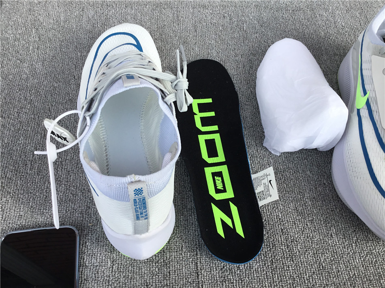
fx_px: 345
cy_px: 144
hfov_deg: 58.4
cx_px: 192
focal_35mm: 31
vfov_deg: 45.4
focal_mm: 3.3
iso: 25
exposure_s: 1/397
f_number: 2.4
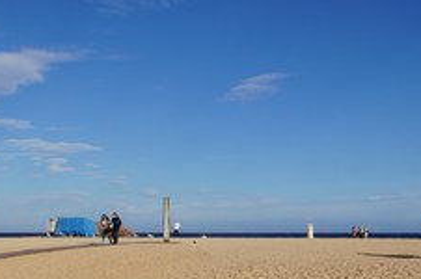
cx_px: 194
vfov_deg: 24.2
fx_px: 642
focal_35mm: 55
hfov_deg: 36.3
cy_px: 224
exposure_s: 1/250
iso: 100
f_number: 11
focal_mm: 18
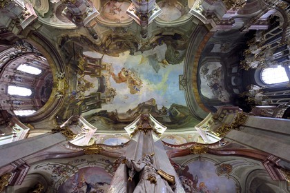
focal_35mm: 14
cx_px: 145
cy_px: 96
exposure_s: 1/20
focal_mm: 14
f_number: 9
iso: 1600
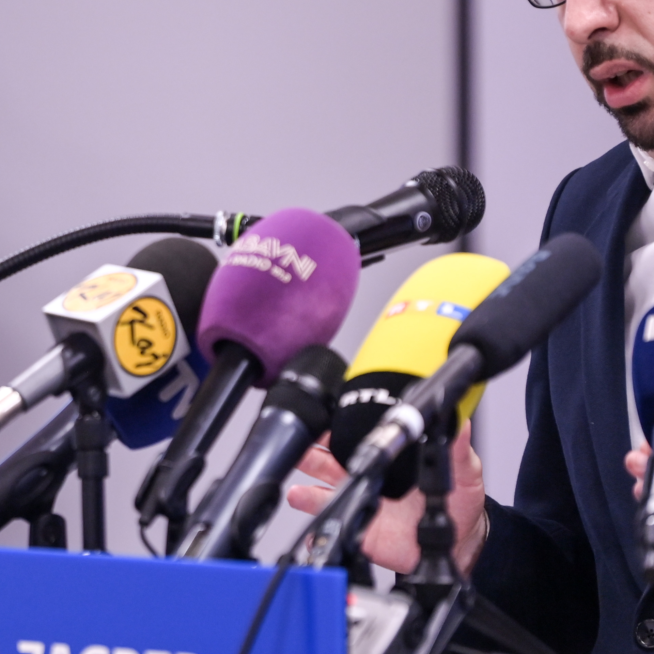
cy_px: 183
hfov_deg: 4.2
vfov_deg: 4.2
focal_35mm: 419
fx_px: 8956
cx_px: 211
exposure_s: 1/250
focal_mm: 170
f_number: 2.8
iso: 1000
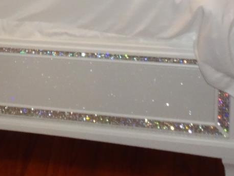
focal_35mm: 79
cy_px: -65
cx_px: 35
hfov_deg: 24.2
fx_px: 534
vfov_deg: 17.3
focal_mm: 4.1
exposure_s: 1/30
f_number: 3.5
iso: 400
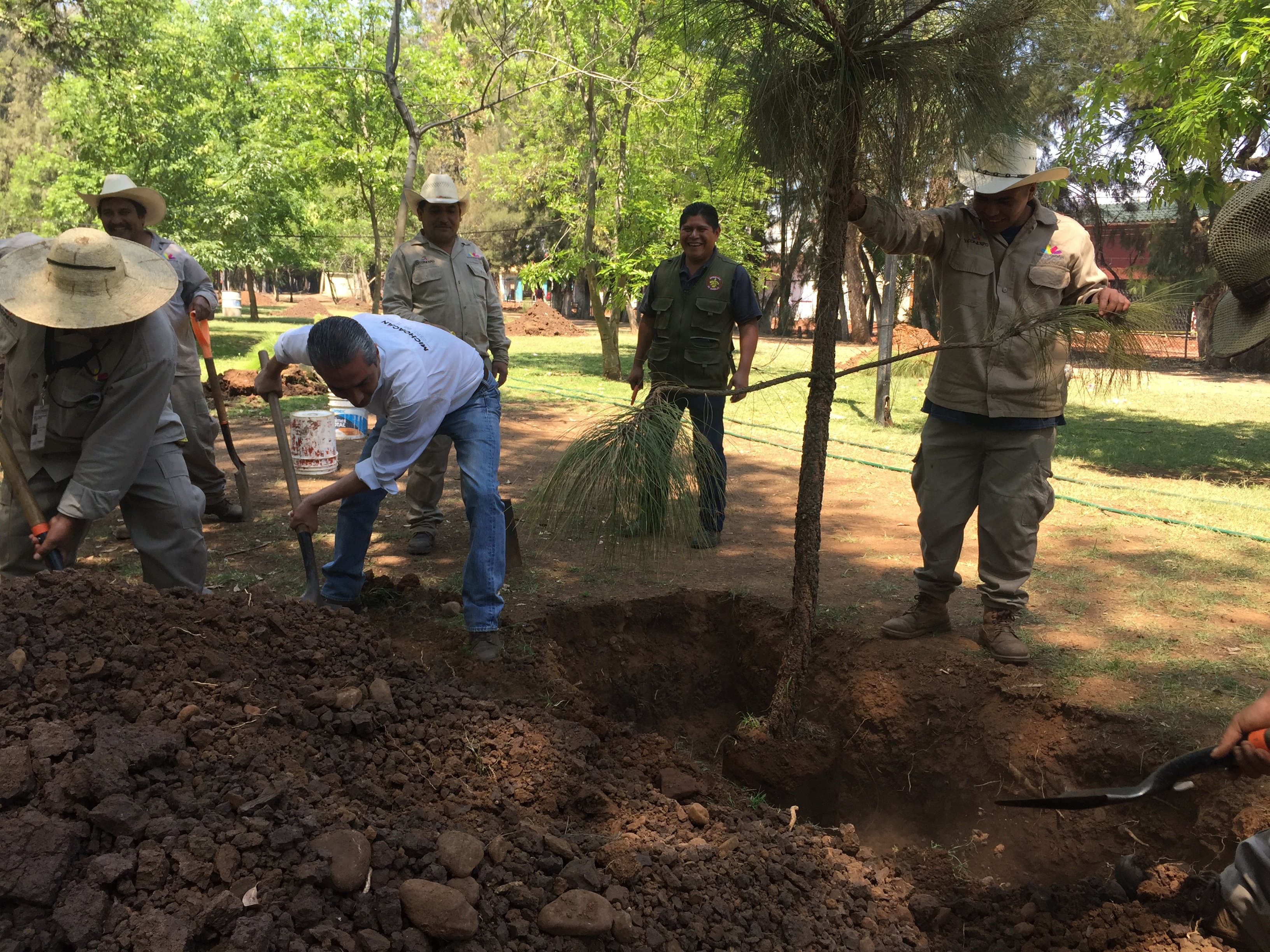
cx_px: 635
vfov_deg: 48.2
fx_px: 1064
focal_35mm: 29
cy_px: 476
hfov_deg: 61.7
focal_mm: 4.15
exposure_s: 1/388
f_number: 2.2
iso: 32
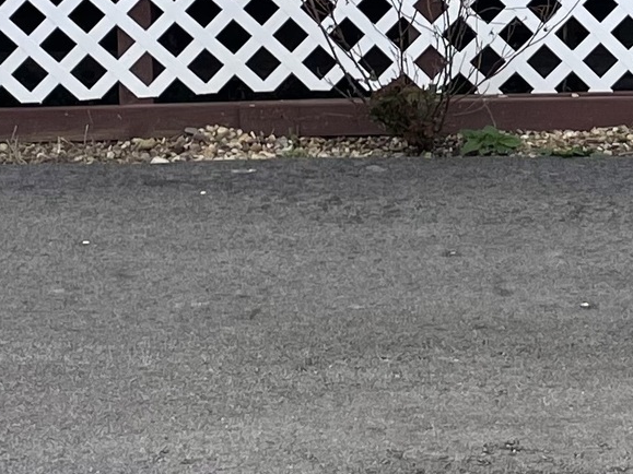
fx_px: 2523
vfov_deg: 10.4
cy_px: -224
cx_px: 701
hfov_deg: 14.0
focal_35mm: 138
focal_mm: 4.2
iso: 32
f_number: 1.6
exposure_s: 1/1715
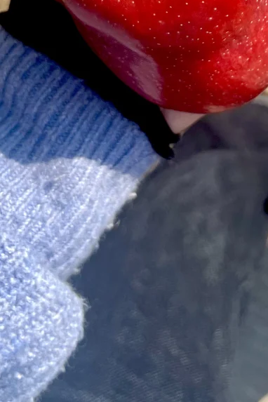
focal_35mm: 68
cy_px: -41
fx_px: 759
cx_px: 222
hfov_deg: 19.8
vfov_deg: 27.2
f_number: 1.6
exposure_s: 1/2571
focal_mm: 5.1
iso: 50
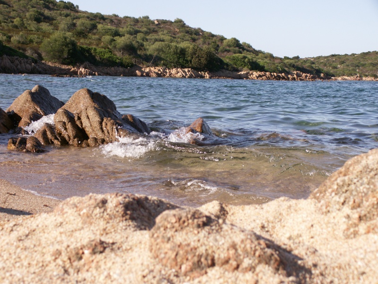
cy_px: 142
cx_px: 189
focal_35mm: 67
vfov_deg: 21.9
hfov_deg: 29.0
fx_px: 732
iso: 50
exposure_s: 1/500
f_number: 4
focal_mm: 11.19
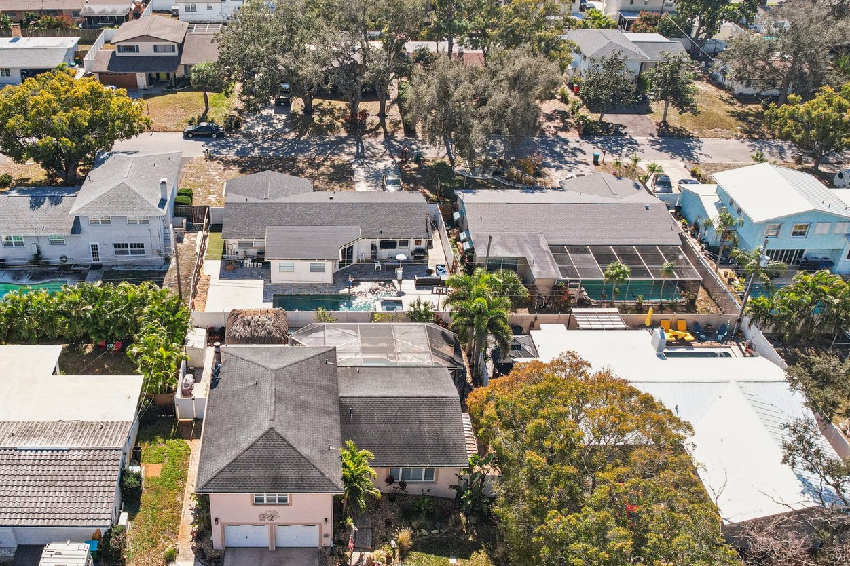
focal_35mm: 36
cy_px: 297
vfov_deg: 36.8
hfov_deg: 52.3
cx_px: 298
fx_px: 850
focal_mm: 8.4
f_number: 2.8
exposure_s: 1/1000
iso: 400
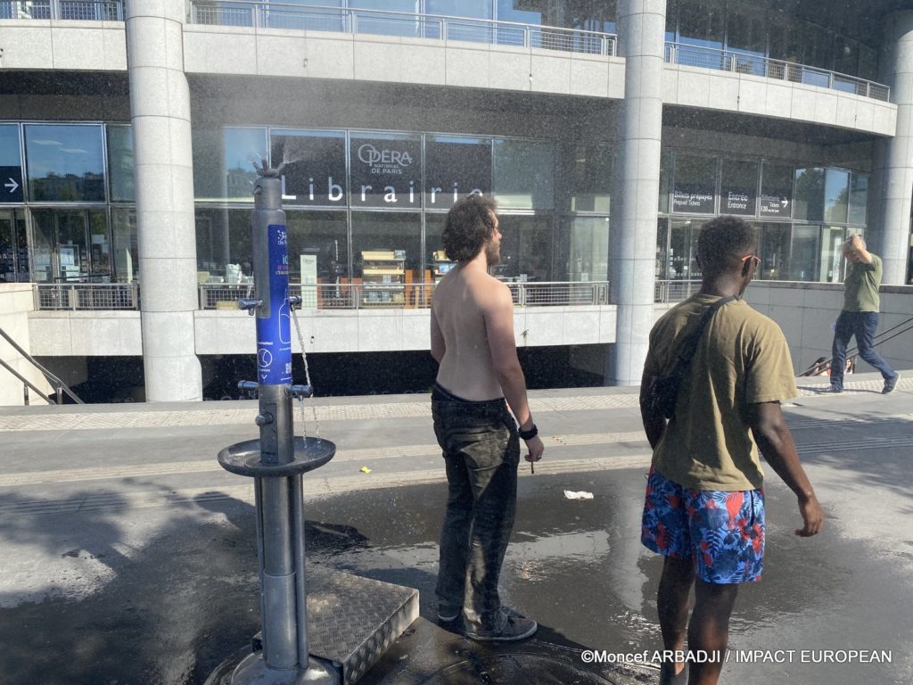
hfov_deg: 67.3
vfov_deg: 53.1
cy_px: 342
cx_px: 456
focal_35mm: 26
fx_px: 686
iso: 32
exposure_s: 1/2222
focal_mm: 4.25
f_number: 1.8
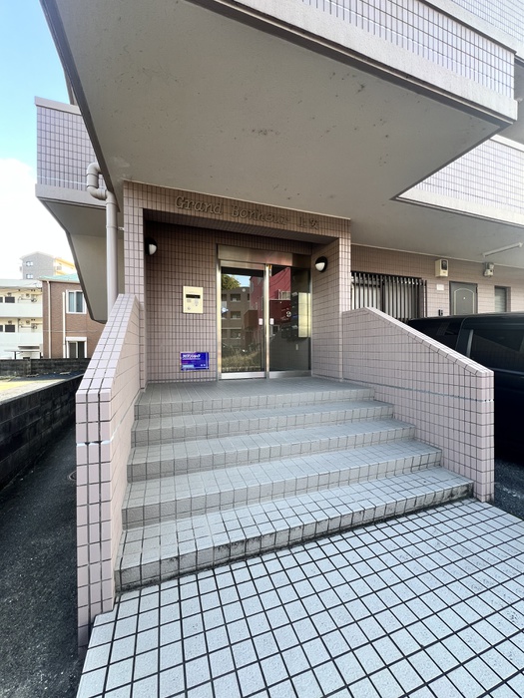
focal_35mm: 13
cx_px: 262
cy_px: 349
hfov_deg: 89.9
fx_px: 262
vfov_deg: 106.2
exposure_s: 1/99
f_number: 1.8
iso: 40
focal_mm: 1.57
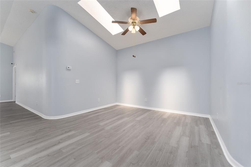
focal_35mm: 14
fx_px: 98
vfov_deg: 81.2
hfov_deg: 104.3
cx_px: 126
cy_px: 84
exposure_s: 1/40
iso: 400
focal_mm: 14
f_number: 7.1
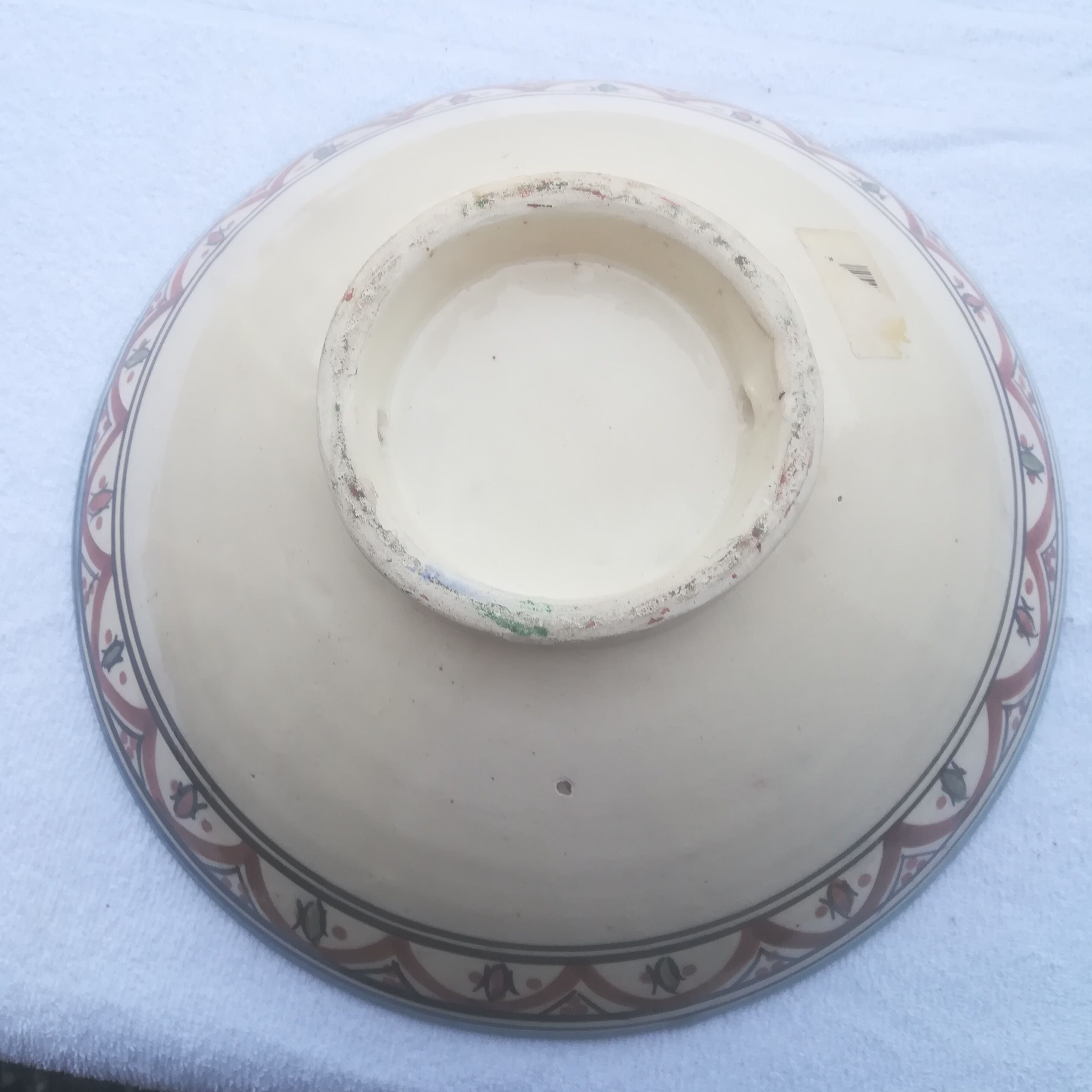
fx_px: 1106
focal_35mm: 31
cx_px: 547
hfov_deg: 52.5
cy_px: 481
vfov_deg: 52.4
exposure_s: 1/184
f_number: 2.2
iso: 50
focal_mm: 3.83
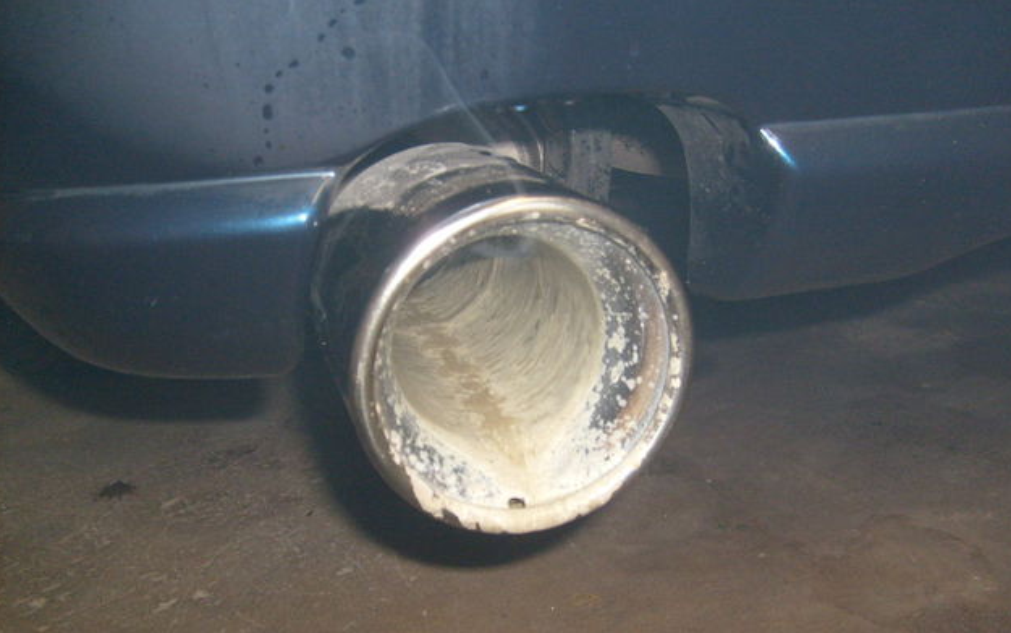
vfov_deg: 33.5
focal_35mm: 38
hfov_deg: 51.5
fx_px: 1047
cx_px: 511
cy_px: 374
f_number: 2.8
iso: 100
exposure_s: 1/45
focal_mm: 5.8
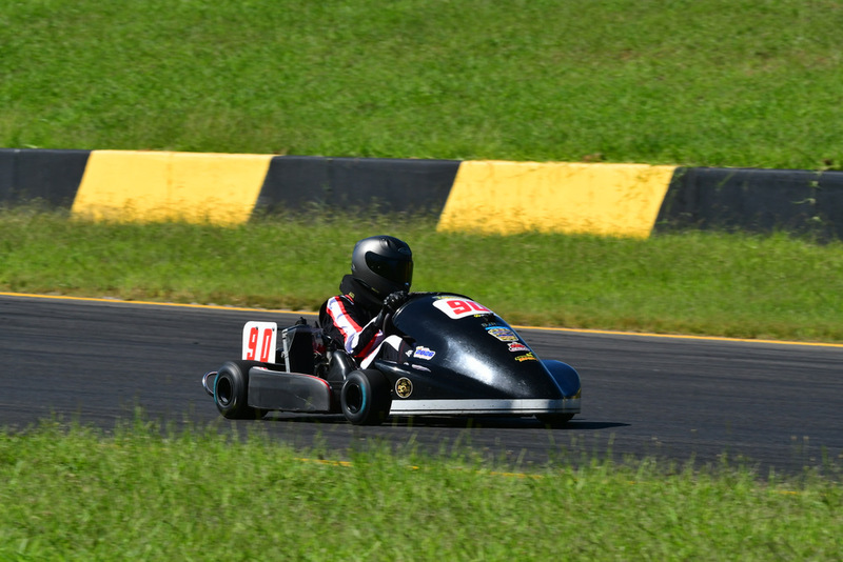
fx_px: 8433
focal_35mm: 360
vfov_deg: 3.8
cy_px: 281
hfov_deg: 5.7
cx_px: 422
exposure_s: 1/640
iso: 500
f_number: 13
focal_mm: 240
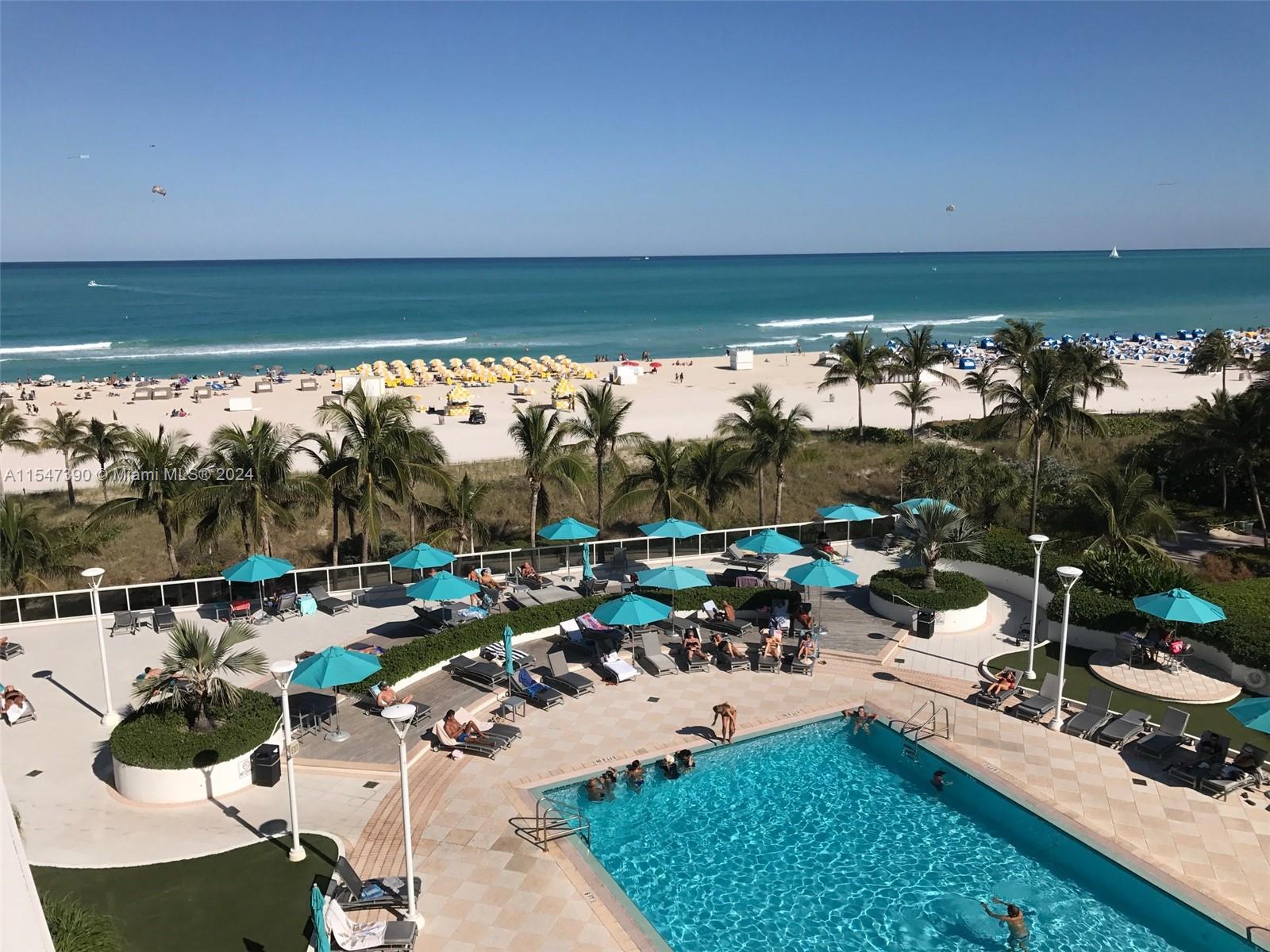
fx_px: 1027
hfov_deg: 63.4
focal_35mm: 28
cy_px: 476
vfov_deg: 49.7
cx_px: 635
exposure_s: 1/5051
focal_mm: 3.99
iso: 20
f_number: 1.8
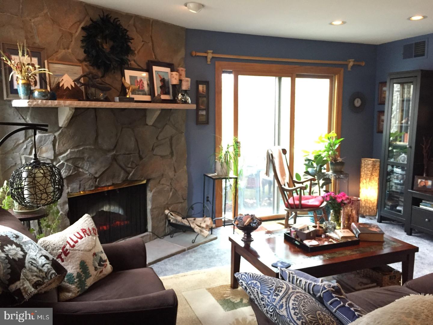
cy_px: 162
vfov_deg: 48.2
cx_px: 216
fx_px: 363
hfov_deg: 61.7
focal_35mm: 29
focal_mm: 4.15
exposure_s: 1/20
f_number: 2.2
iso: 250
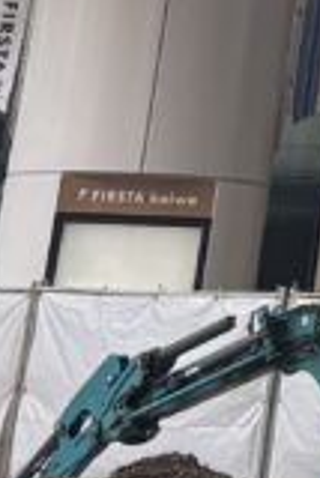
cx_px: 1032
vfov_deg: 8.2
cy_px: -911
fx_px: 2874
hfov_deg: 5.8
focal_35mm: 216
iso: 64
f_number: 1.6
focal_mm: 5.96
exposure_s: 1/1001
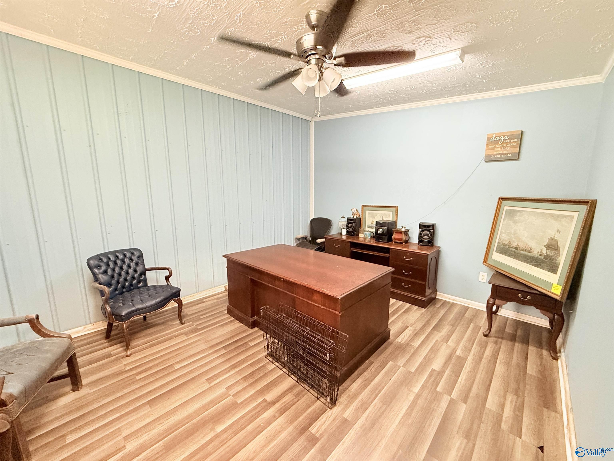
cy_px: 230
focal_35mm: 14
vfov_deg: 85.7
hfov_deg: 102.1
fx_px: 248
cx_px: 307
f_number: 2.2
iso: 400
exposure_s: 1/60
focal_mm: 2.22
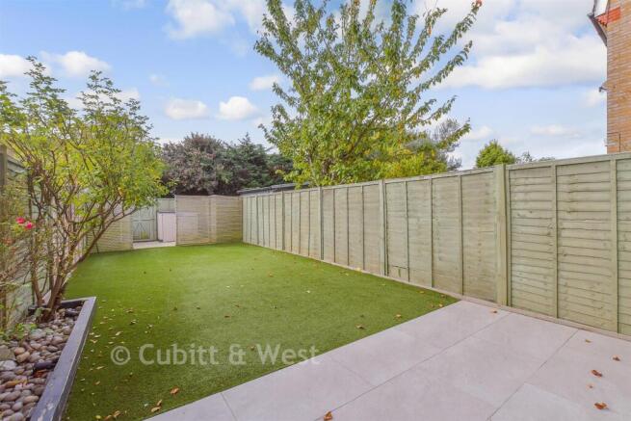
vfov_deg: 77.4
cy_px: 210
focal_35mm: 15
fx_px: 263
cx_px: 316
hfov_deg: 100.4
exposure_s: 1/320
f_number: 8
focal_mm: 10
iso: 500
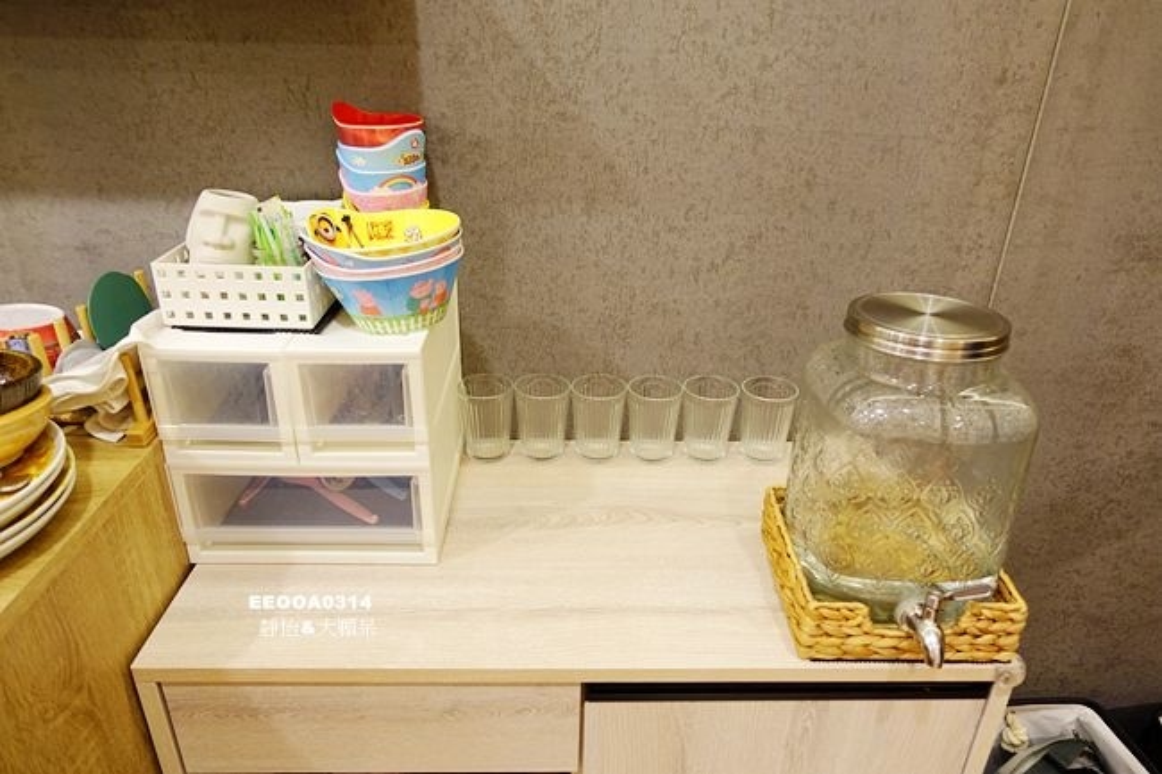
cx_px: 581
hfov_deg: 73.8
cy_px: 387
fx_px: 774
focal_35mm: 24
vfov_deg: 53.1
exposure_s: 1/30
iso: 250
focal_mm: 8.8
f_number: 1.8
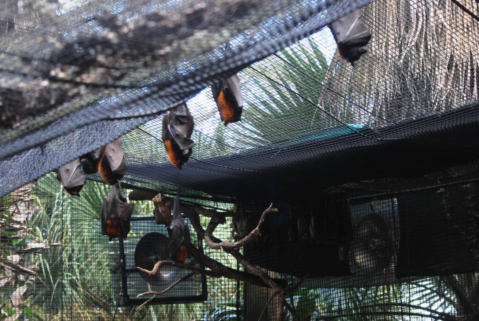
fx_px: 1399
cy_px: 160
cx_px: 240
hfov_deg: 19.4
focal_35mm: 105
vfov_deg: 13.1
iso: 400
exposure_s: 1/160
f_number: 4
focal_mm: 70
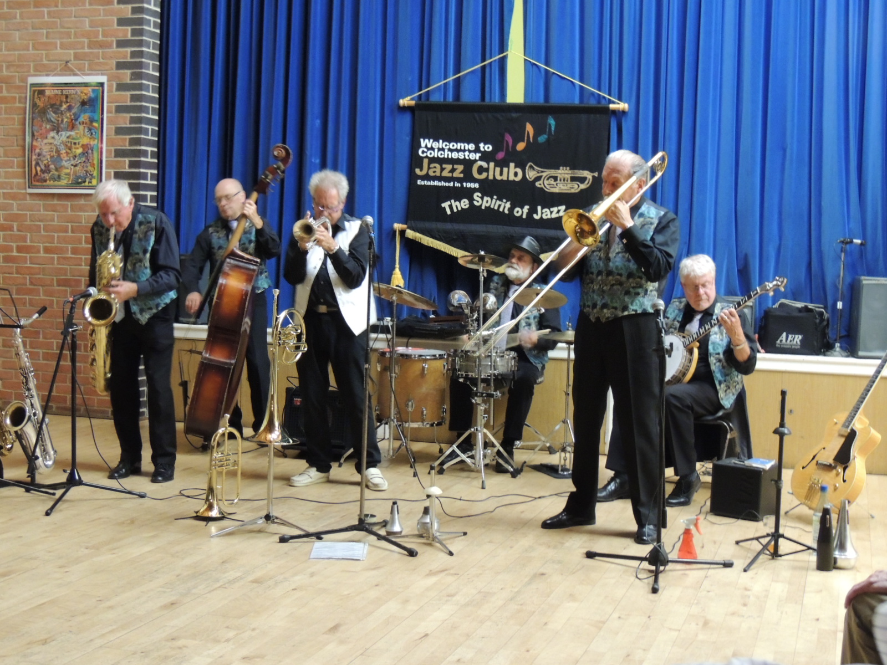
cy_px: 332
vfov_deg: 29.1
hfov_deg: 38.2
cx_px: 444
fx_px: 1281
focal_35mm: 50
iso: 800
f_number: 3.6
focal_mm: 8.9
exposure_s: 1/5
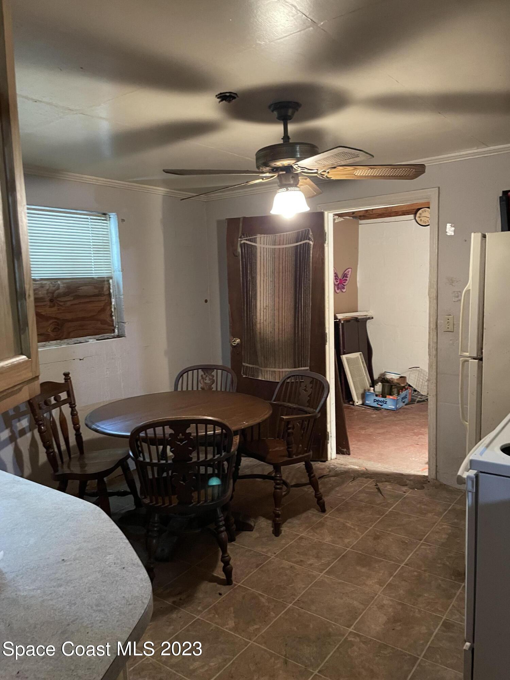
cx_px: 255
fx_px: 511
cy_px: 340
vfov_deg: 67.3
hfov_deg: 53.1
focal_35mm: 26
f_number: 1.6
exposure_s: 1/30
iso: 500
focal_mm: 4.2
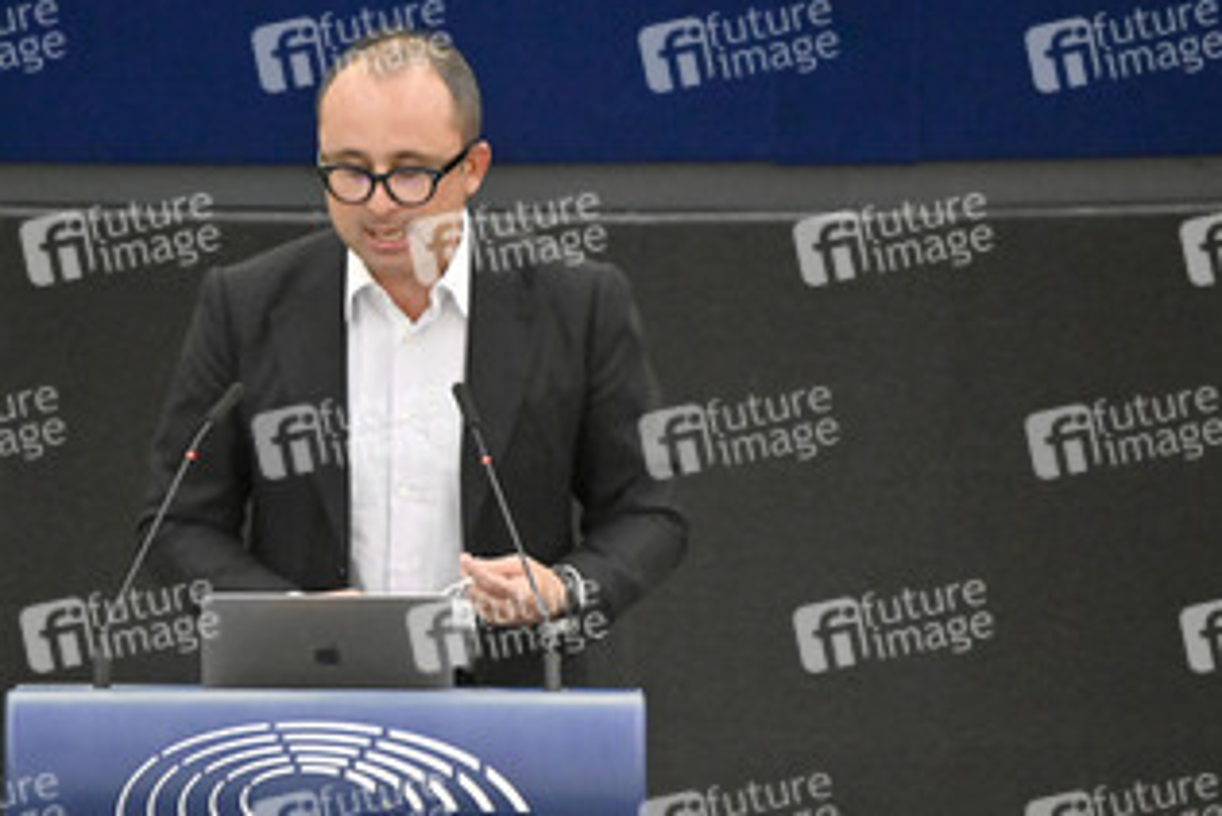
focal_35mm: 712
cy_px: 530
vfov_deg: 1.9
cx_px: 402
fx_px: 24178
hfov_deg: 2.9
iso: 6400
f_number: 6.3
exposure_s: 1/400
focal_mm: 500
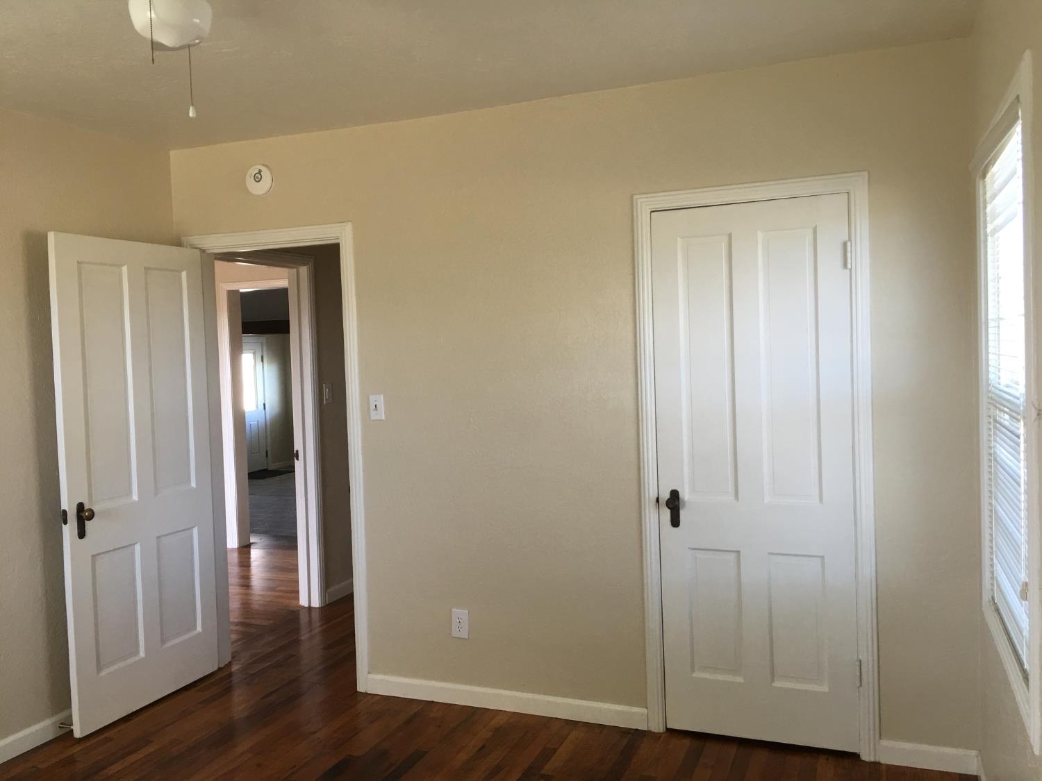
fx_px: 873
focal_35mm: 29
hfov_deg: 61.7
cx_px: 521
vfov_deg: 48.2
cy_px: 390
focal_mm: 4.15
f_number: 2.2
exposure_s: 1/15
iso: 25
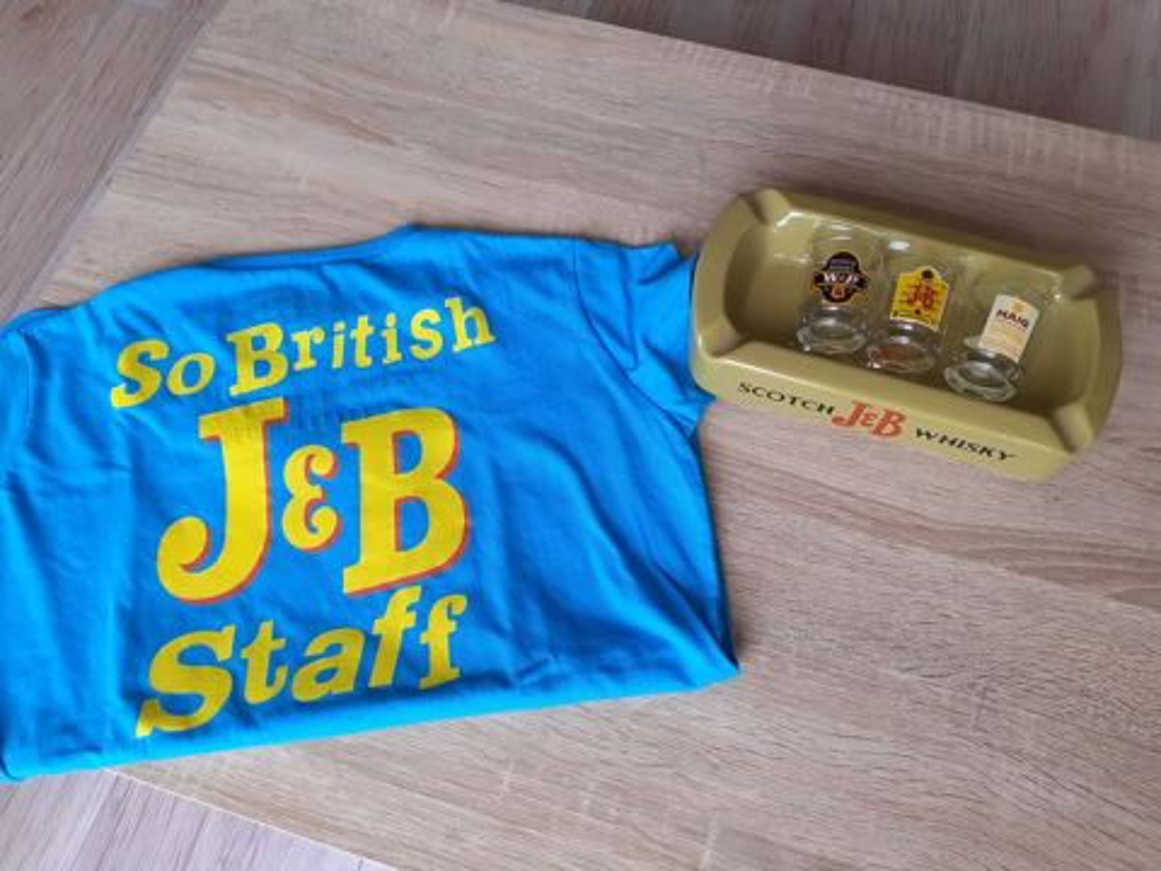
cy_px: 436
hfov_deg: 65.3
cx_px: 580
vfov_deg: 51.4
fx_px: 906
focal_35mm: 27
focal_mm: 3.6
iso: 80
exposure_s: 1/50
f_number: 1.9
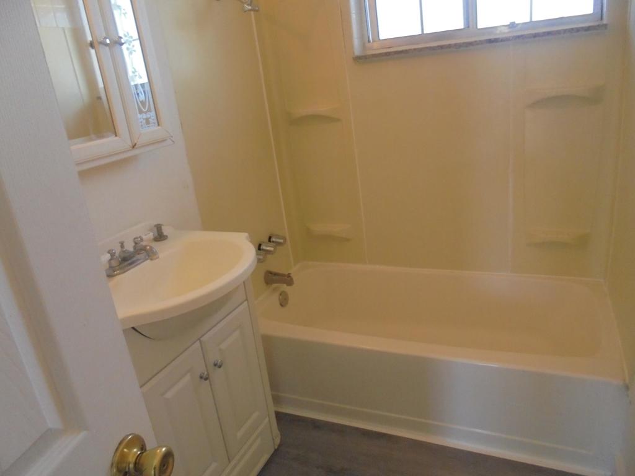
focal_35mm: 26
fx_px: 477
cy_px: 238
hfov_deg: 67.3
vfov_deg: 53.1
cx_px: 318
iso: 500
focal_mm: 4.6
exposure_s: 1/125
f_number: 3.5
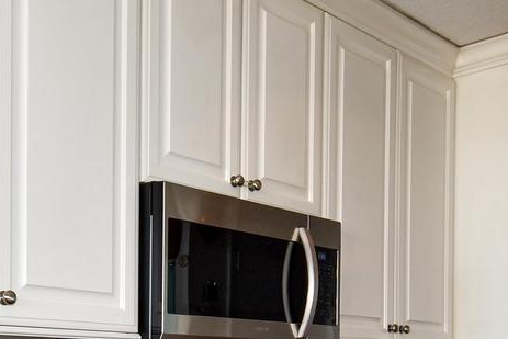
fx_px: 790
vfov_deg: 22.6
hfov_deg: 35.3
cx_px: 170
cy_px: 386
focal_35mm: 56
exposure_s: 1/125
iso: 200
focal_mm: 12
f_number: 5.6
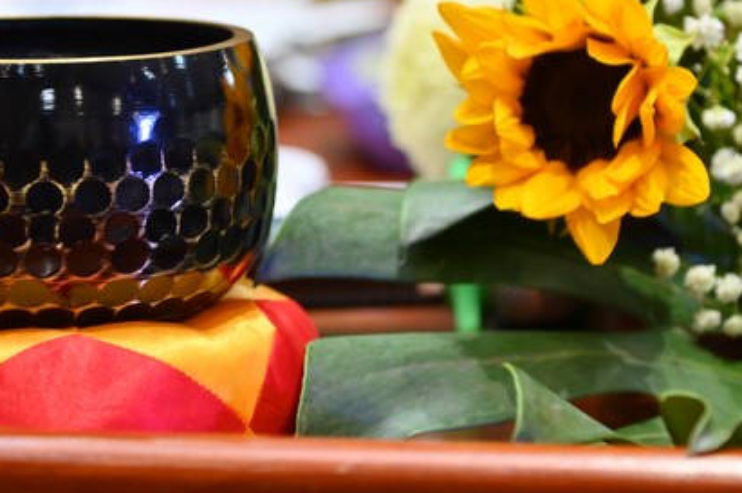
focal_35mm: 190
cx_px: 280
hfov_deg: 10.8
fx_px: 3911
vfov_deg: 7.2
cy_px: 140
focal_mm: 120
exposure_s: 1/125
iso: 1250
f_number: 4.5
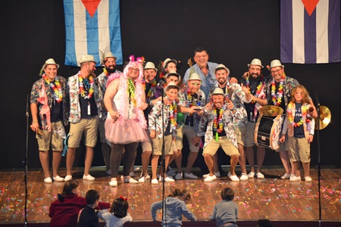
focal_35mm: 174
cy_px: 114
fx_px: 1648
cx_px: 170
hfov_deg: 11.8
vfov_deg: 7.9
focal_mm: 116
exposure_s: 1/60
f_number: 4.8
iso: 1250
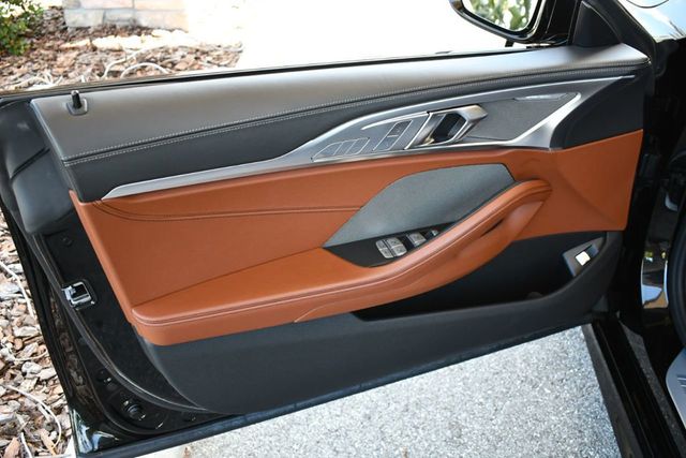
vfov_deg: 36.9
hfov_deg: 53.1
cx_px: 343
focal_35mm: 36
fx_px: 686
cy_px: 229
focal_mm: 18
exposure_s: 1/250
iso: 720
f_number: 3.5
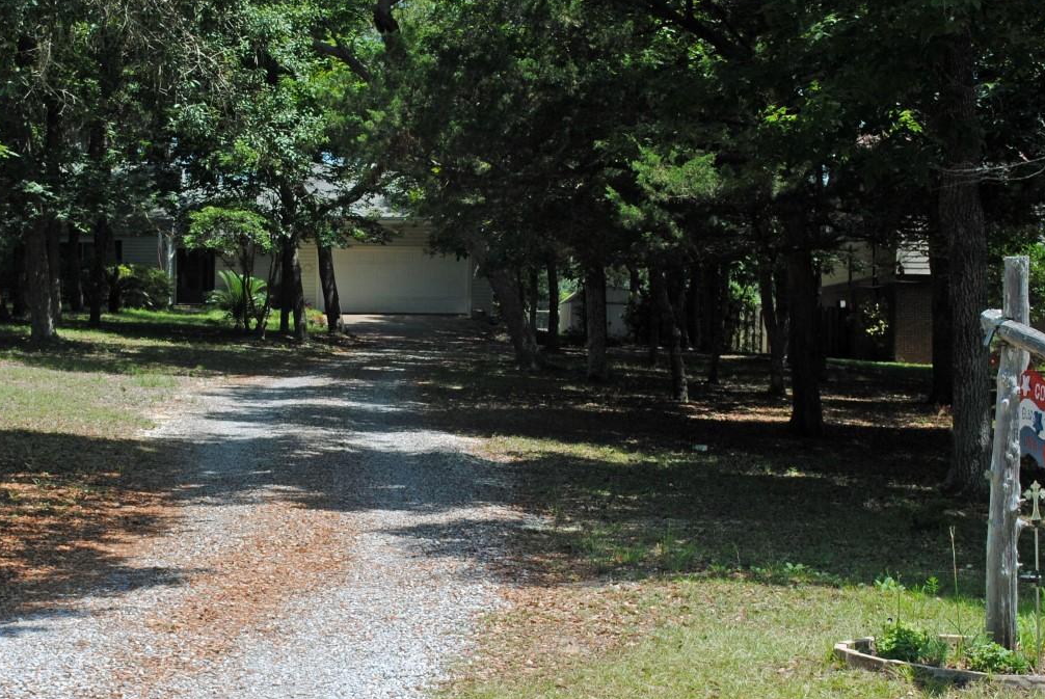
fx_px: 2237
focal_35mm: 77
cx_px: 363
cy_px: 399
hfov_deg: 26.2
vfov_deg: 17.8
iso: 100
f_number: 7.1
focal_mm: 32
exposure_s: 1/200
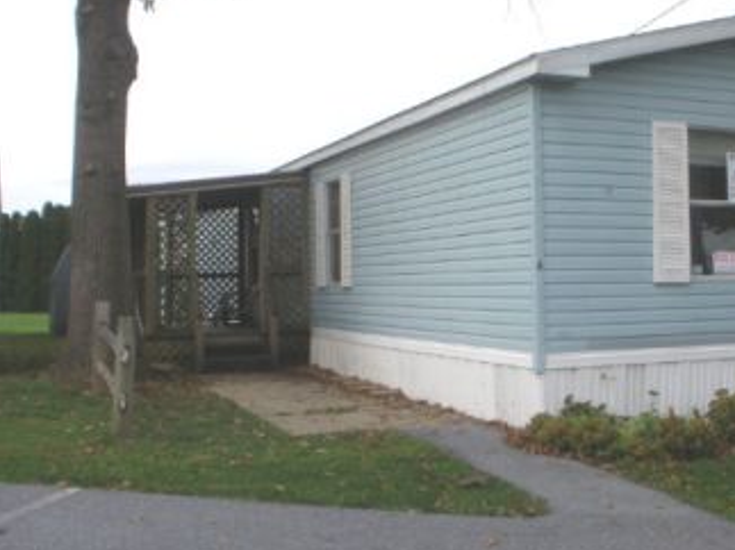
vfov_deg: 29.1
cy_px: 255
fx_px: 1061
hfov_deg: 37.7
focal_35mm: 50
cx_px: 507
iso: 80
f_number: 5.6
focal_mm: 6.3
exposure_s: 1/250
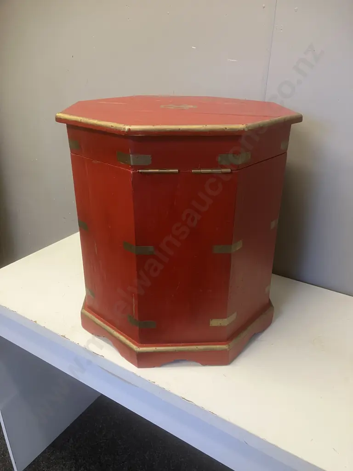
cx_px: 176
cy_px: 236
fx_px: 381
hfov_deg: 49.7
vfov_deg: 63.4
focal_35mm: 28
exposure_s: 1/50
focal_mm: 3.99
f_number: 1.8
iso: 100
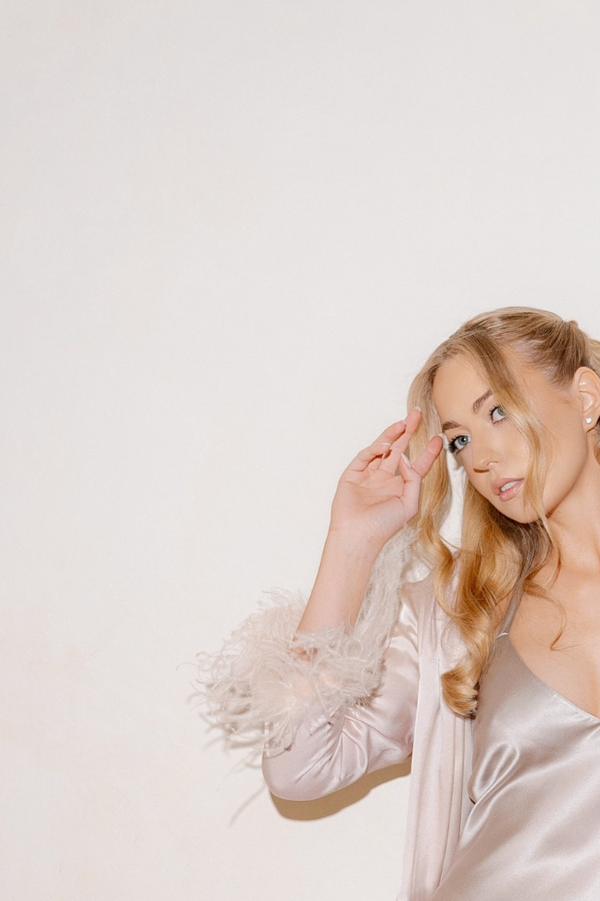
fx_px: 2700
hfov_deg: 12.0
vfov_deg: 18.7
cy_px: 724
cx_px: 927
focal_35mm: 108
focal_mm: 33
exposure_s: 1/160
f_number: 5.6
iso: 320
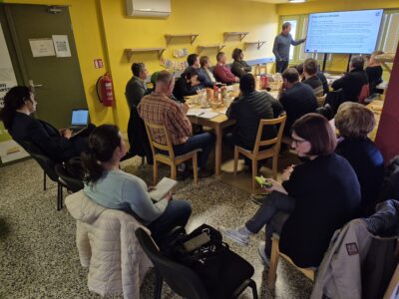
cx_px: 200
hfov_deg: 73.9
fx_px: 265
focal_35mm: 23
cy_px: 150
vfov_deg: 58.9
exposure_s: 1/120
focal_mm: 5.4
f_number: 1.8
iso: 320
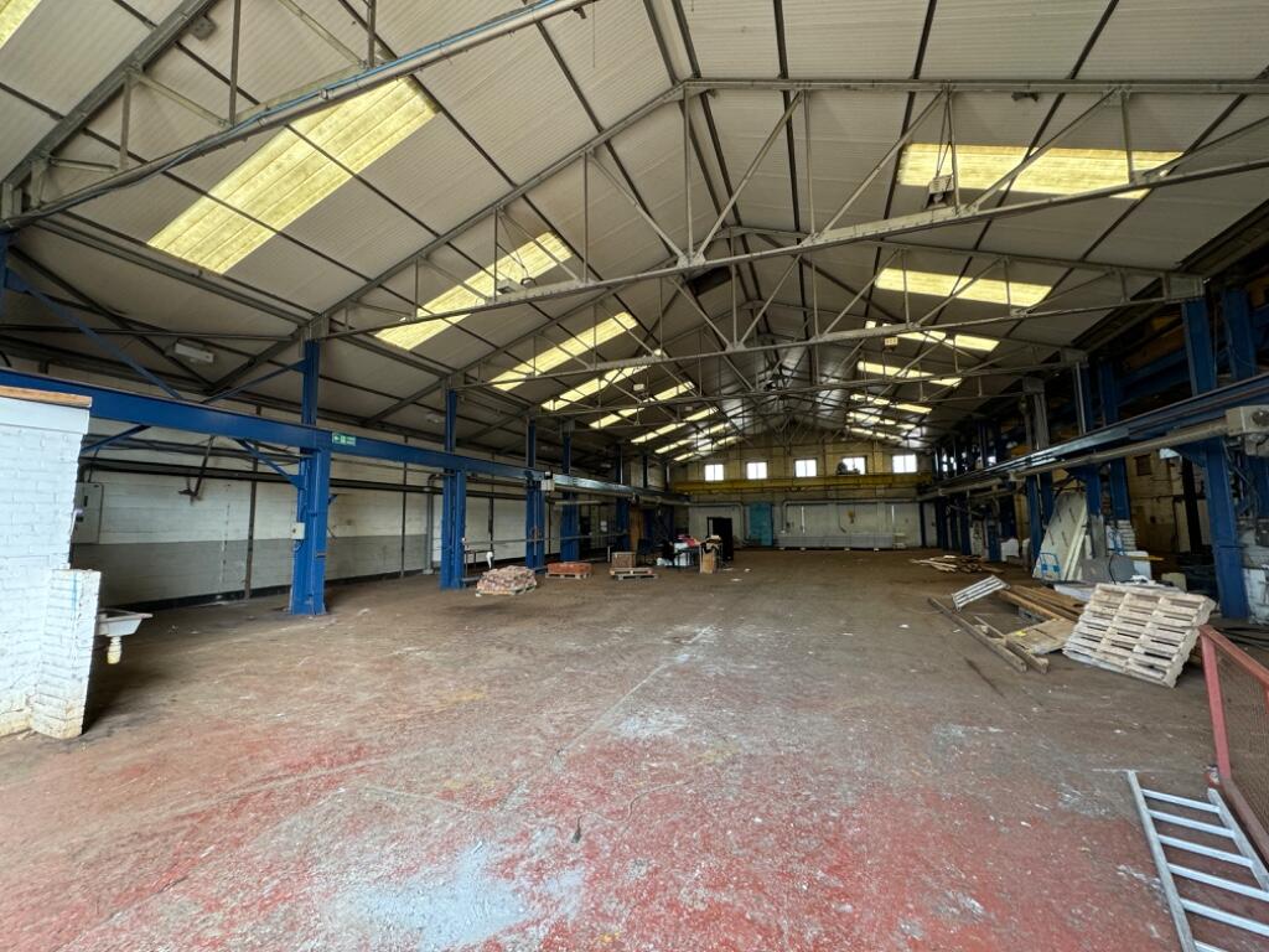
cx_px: 634
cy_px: 476
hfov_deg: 102.1
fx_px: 513
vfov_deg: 85.7
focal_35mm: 14
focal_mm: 2.22
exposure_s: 1/99
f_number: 2.2
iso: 200
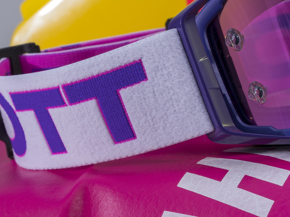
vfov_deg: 11.4
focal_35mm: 130
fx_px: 1089
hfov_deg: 15.2
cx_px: 135
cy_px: 108
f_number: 14
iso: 250
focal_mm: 80
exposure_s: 1/125
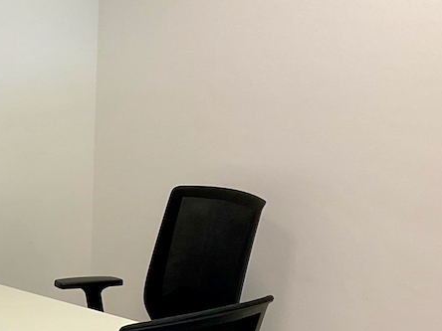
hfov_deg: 19.7
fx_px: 1200
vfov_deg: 15.4
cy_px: 346
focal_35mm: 94
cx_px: -77
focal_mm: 3
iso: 40
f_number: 1.8
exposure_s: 1/50
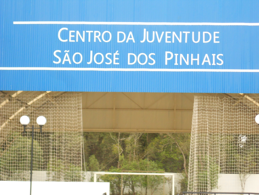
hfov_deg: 19.8
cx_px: 130
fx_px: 741
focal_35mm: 99
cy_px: 98
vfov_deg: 14.9
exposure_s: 1/60
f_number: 5.5
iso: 200
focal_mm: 17.6
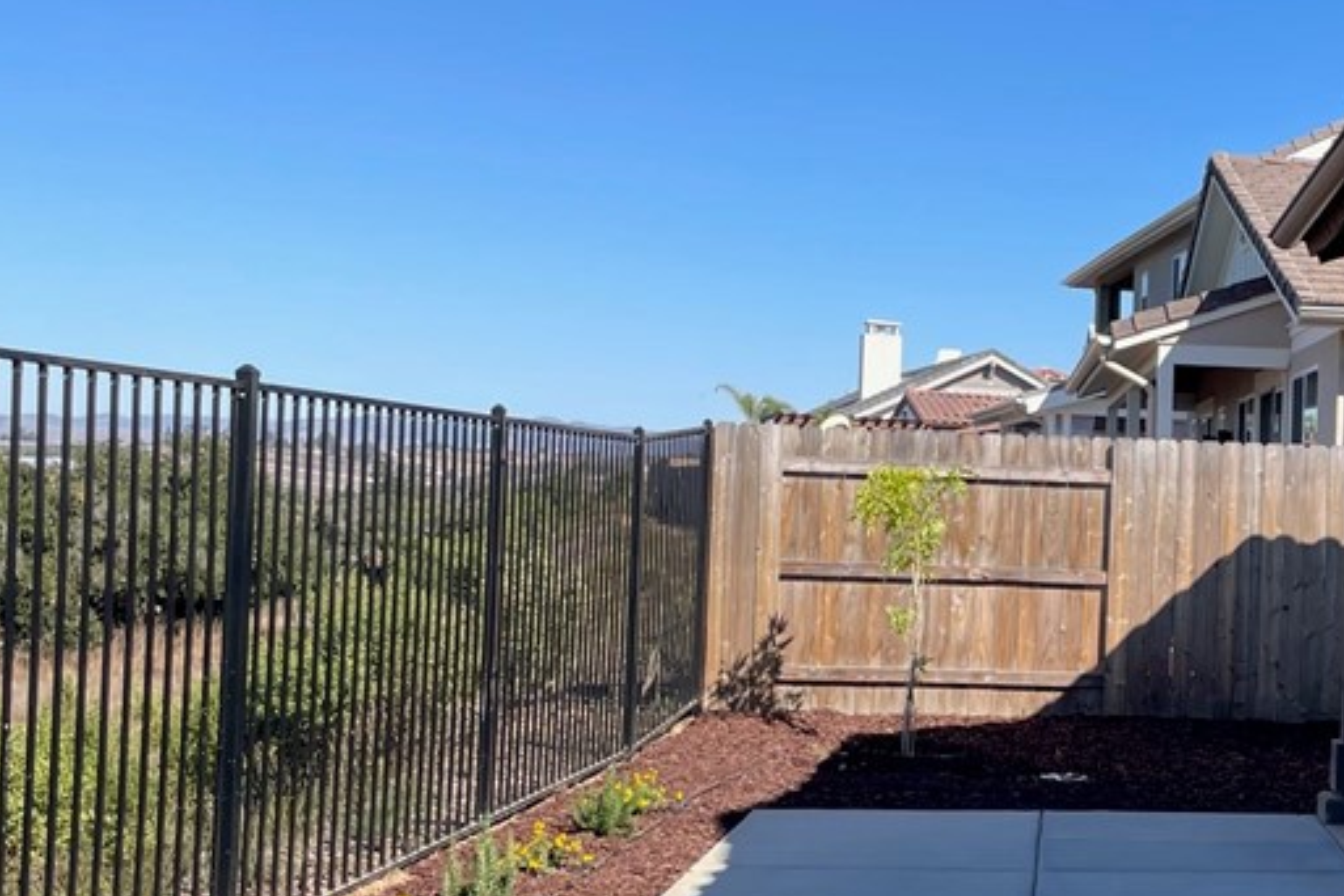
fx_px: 2016
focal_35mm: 54
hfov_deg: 34.3
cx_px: 1276
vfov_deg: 25.0
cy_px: 513
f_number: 1.6
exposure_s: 1/2304
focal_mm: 4.2
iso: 32
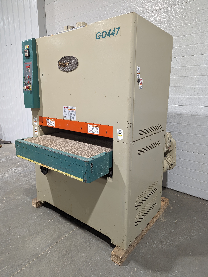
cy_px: 138
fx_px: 192
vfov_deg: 71.5
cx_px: 104
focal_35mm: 24
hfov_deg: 56.9
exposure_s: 1/37.1
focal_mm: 6.81
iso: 138
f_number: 1.85
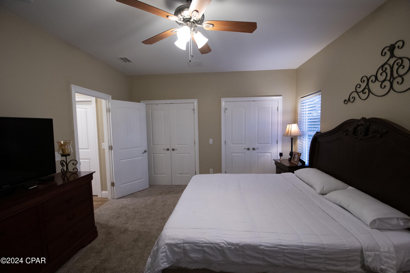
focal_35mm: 15
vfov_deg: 77.3
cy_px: 136
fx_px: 171
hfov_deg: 100.4
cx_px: 205
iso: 2000
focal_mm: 10
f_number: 3.5
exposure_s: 1/160
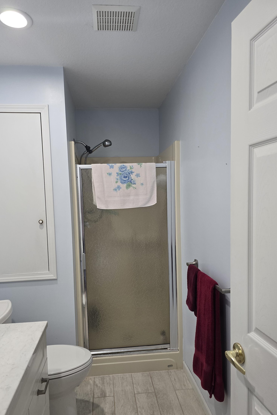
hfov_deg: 51.3
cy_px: 215
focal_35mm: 25
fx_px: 289
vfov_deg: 71.5
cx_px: 136
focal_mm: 6.3
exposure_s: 1/120
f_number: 1.7
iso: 200
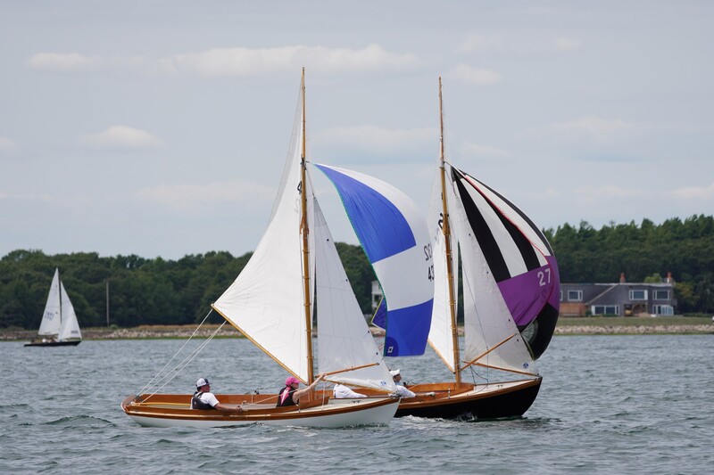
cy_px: 238
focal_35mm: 316
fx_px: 6276
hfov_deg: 6.5
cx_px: 357
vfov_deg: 4.3
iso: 160
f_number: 5.6
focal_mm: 211
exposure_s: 1/1250
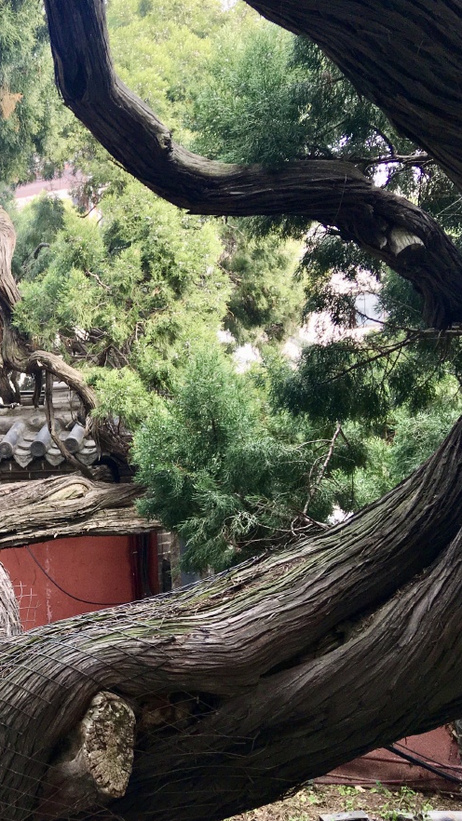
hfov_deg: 25.2
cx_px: -78
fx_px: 937
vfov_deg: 47.4
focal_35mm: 43
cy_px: 418
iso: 32
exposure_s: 1/50
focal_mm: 4.15
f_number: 2.2
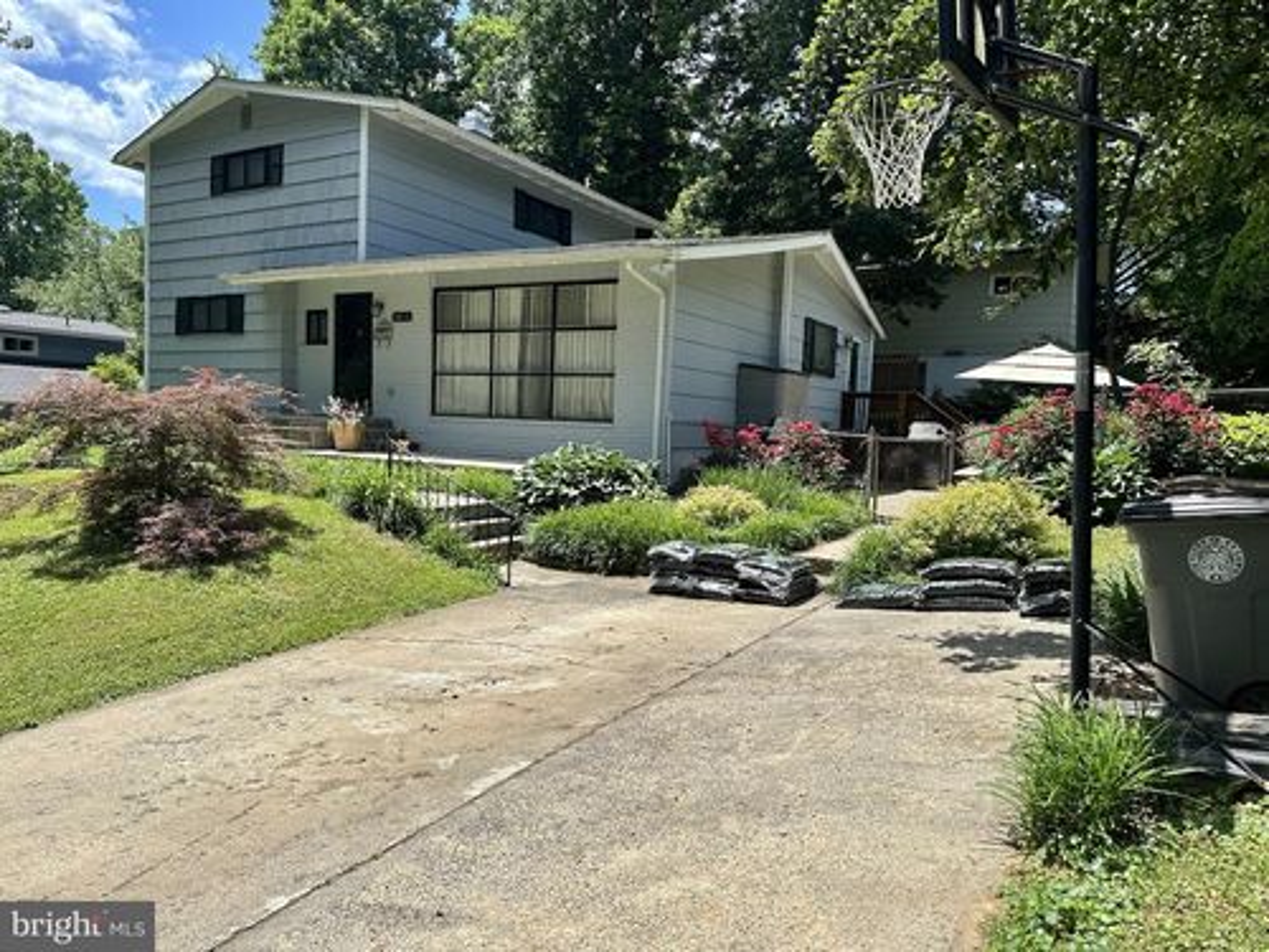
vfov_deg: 56.8
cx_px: 634
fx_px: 880
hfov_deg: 71.6
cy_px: 476
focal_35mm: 24
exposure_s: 1/3717
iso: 80
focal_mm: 6.86
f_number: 1.78
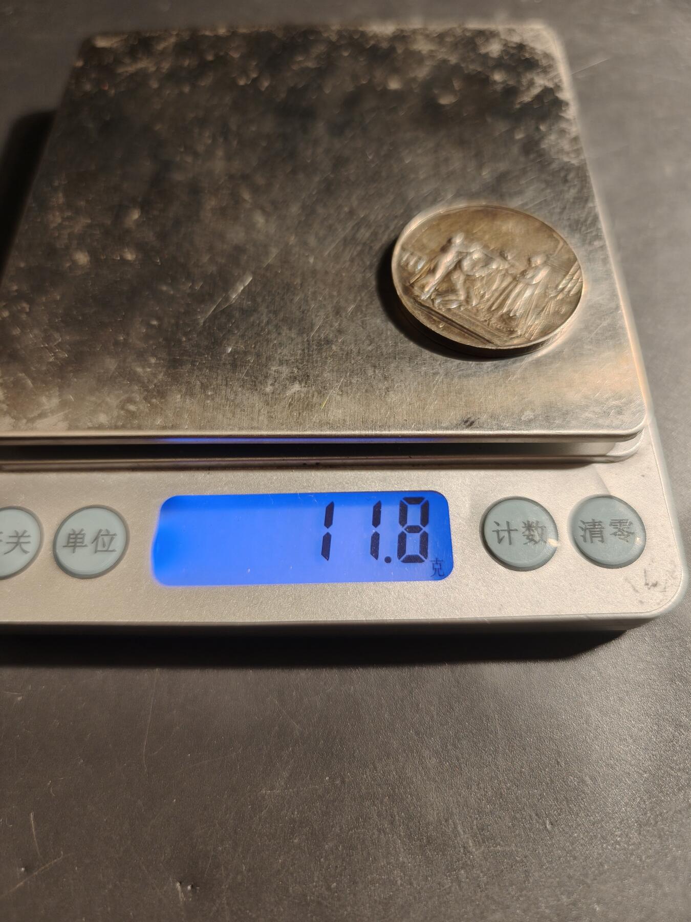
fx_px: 612
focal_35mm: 23
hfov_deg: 58.9
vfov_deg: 73.9
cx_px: 346
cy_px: 461
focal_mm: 6.06
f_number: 1.6
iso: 250
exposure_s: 1/189
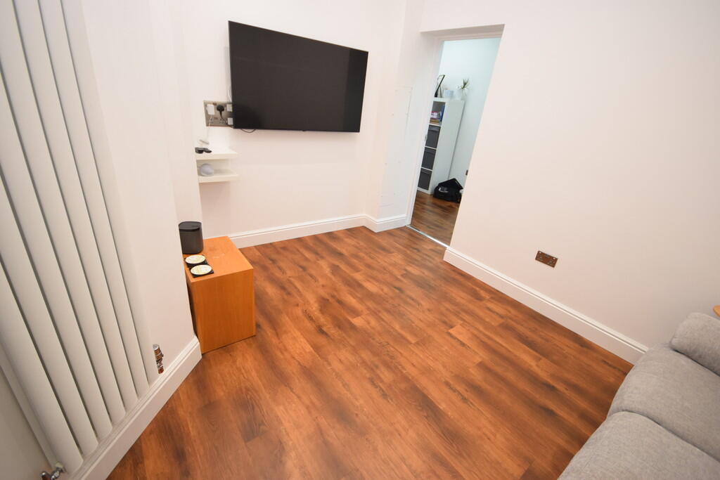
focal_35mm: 15
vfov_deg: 77.3
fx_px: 300
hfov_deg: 100.4
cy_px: 240
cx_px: 360
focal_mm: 10
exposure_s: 1/60
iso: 800
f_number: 4
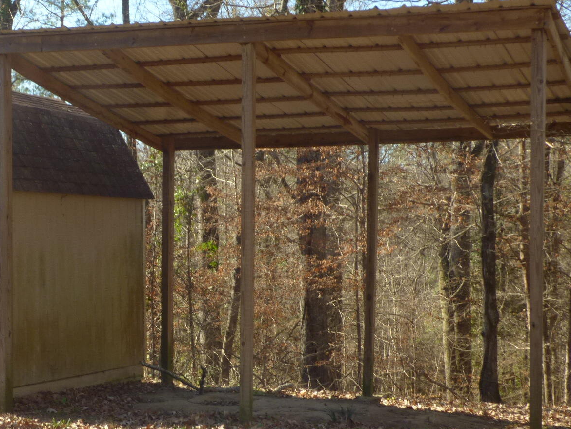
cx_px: 136
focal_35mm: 77
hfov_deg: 25.0
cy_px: 271
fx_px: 1270
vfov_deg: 19.1
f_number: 6.3
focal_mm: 7.79
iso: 100
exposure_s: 1/125
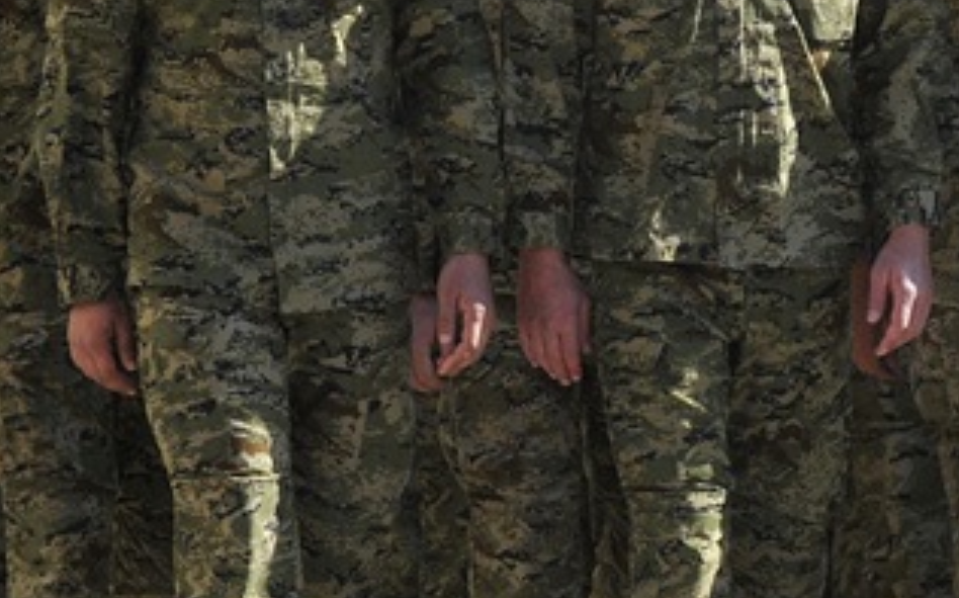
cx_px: 1338
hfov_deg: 2.1
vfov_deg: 1.3
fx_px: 25856
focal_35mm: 990
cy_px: 109
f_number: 22
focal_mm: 200
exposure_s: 1/320
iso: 500
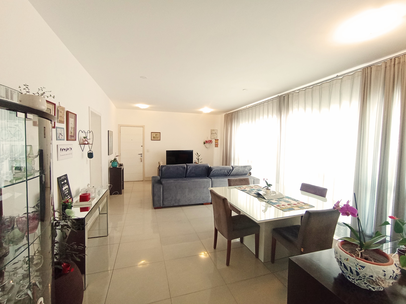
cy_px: 152
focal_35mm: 16
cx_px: 203
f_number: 2.2
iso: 216
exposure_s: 1/40
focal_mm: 1.65
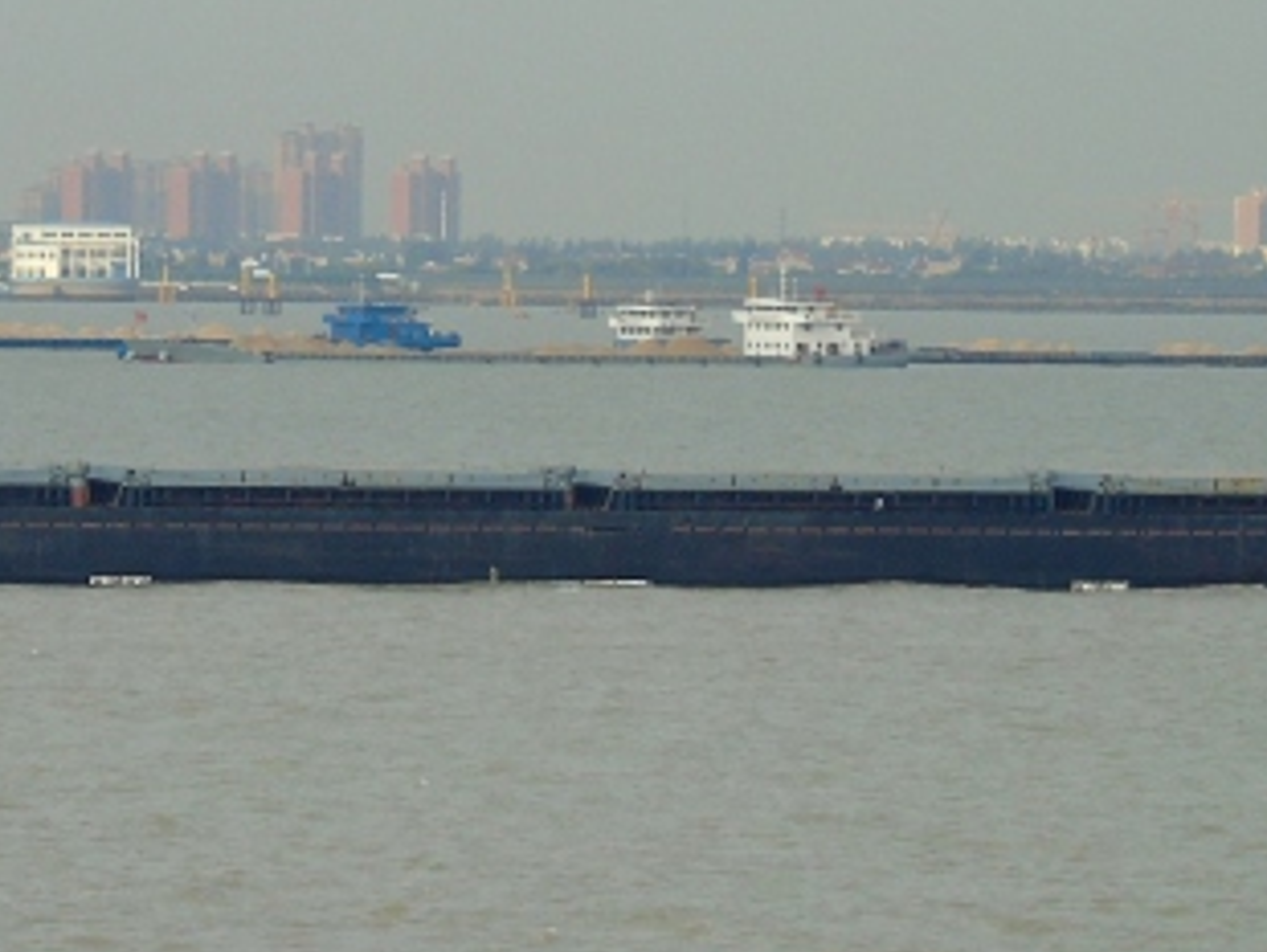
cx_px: 372
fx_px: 15311
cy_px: 274
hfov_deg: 4.7
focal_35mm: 418
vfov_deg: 3.6
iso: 80
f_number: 4.9
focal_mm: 29
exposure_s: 1/400
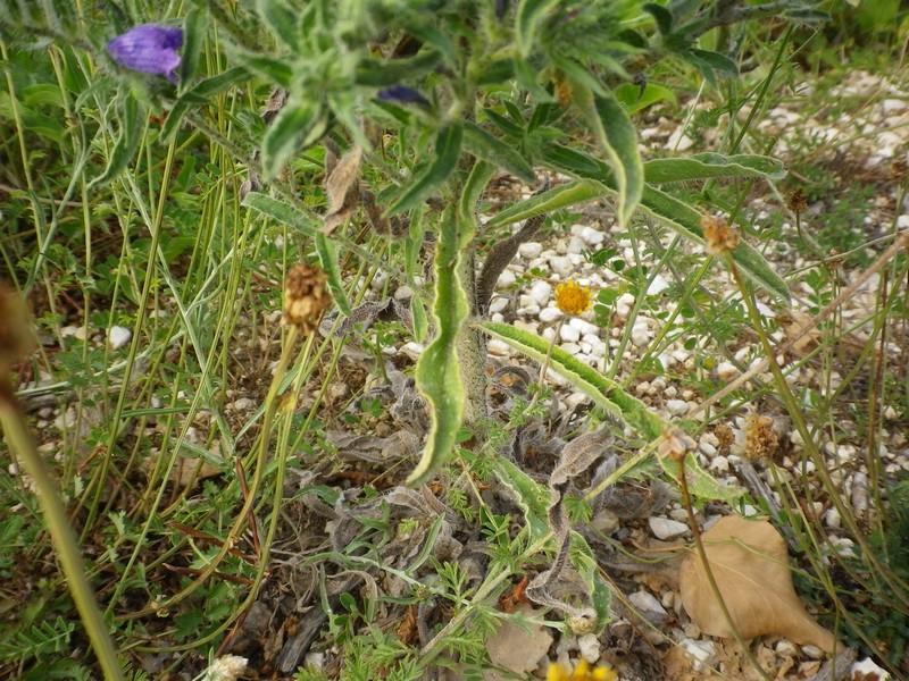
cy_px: 340
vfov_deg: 40.7
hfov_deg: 52.6
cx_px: 454
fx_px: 919
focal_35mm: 35
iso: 80
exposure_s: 1/100
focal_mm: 6.36
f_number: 3.9
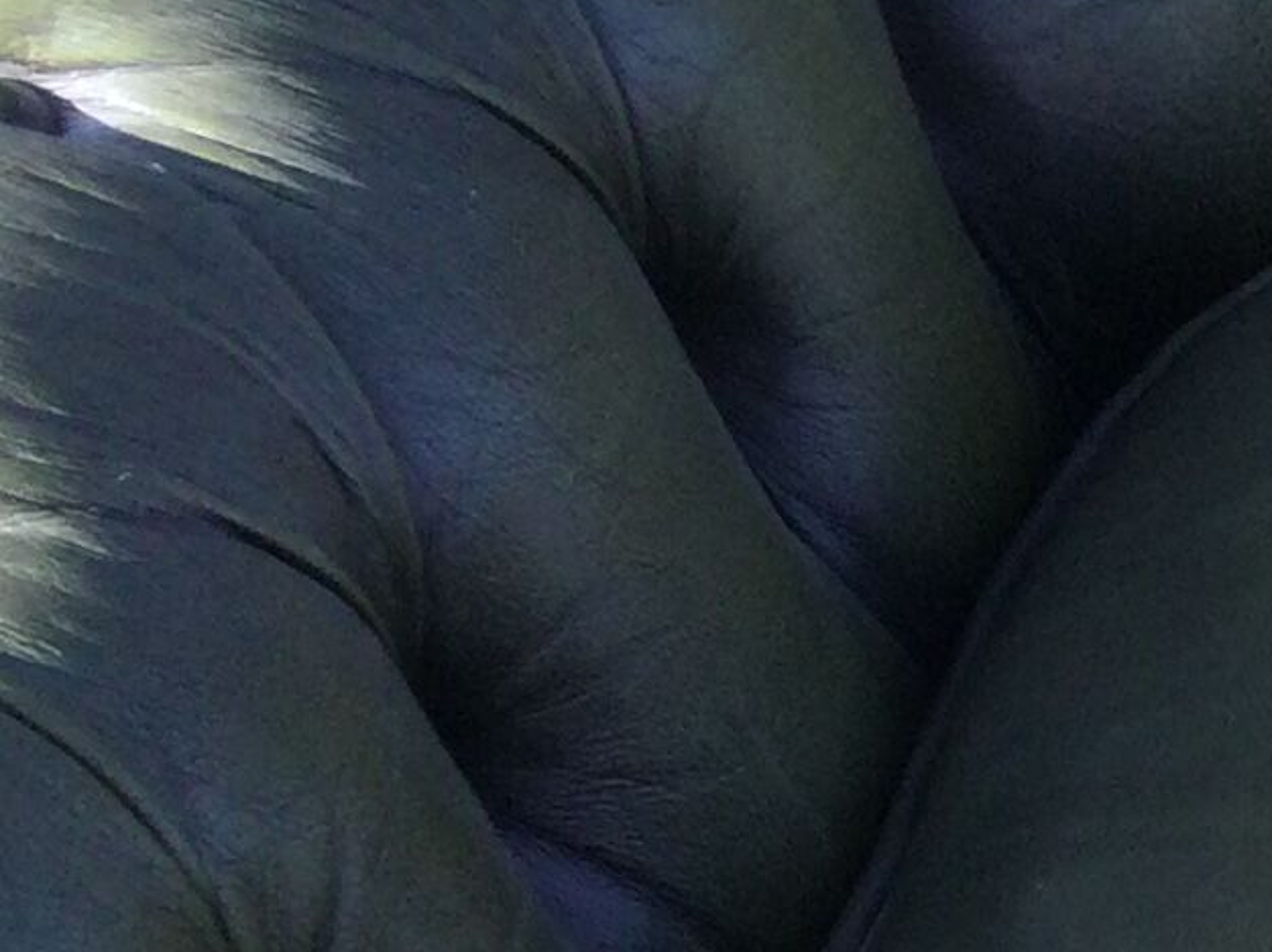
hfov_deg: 10.9
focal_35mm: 162
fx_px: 5949
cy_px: 1103
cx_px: 2670
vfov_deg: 9.1
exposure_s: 1/330
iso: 25
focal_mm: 3.3
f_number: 2.4
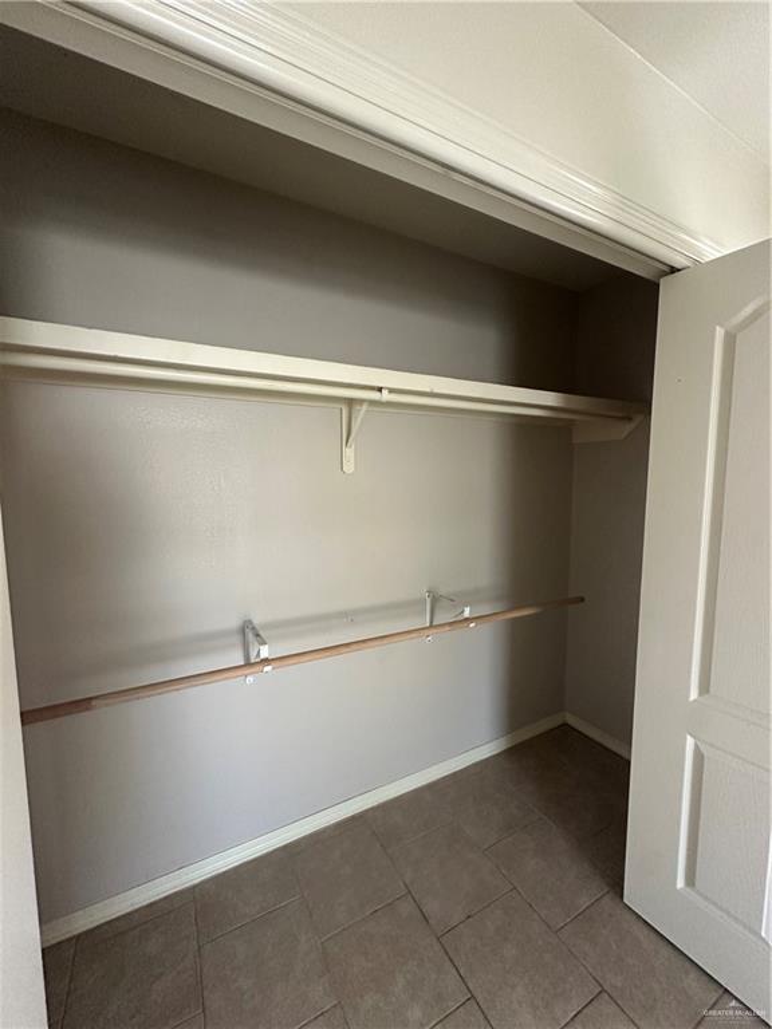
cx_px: 386
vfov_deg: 102.1
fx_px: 416
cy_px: 514
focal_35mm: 14
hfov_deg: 85.7
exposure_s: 1/60
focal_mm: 2.22
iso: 400
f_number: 2.2
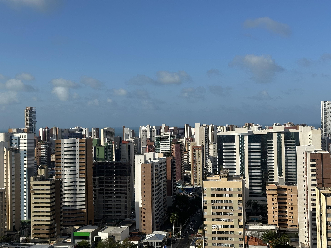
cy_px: 124
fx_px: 459
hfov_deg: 39.7
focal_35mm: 48
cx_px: 166
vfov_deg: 30.3
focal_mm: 6.86
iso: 64
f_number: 1.78
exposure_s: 1/5556
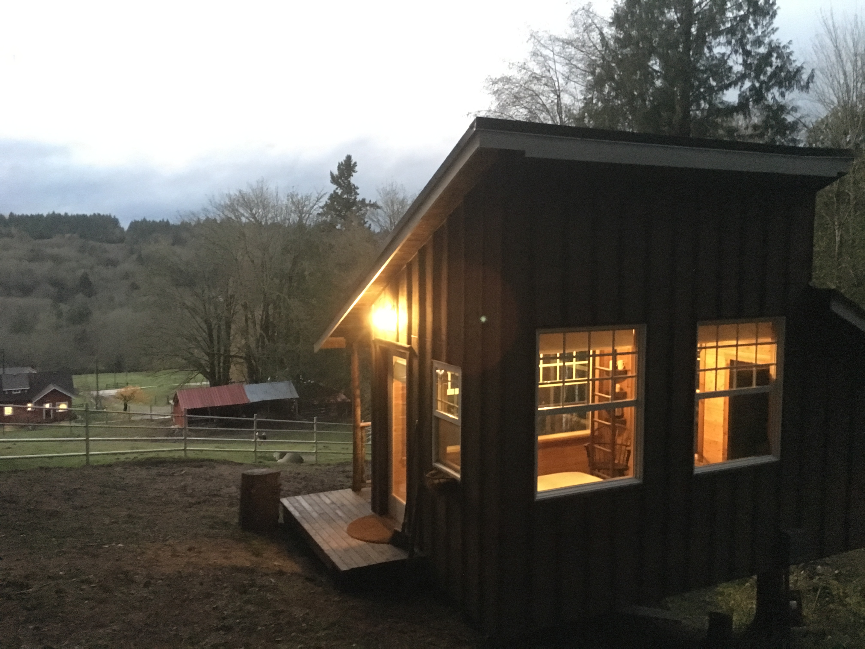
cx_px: 432
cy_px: 324
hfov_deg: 61.7
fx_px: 725
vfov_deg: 48.2
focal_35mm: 29
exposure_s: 1/15
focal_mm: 4.15
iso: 1000
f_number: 2.2
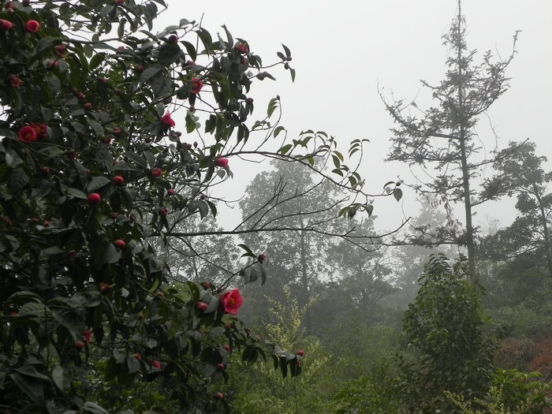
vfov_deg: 15.6
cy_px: 207
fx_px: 1515
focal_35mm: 95
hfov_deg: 20.7
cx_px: 276
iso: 160
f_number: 4
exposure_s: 1/130
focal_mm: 16.9
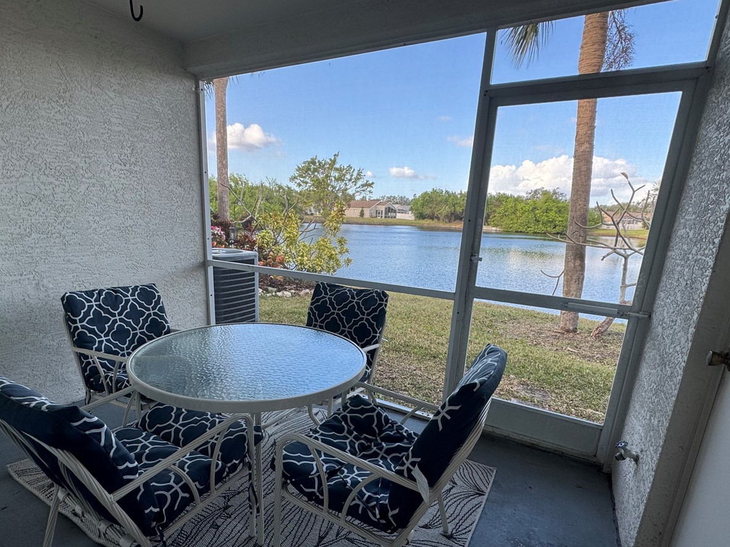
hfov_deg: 84.6
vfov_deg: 68.2
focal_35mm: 19
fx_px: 401
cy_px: 318
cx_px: 346
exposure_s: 1/147
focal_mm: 2.22
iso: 40
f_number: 2.2
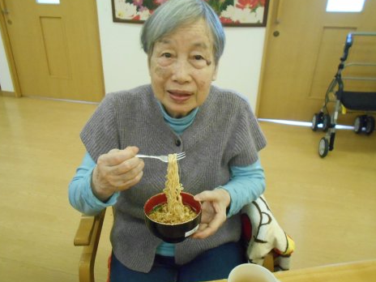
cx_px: 178
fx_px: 304
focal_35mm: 28
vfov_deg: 49.7
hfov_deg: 63.4
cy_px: 141
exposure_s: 1/25
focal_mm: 4.6
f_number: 3.2
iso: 800
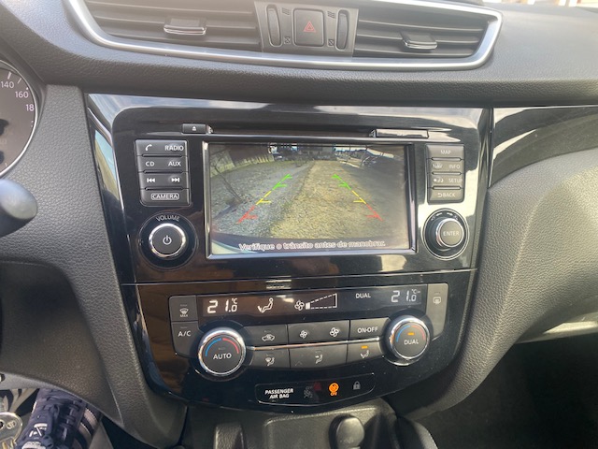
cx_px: 299
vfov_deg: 53.1
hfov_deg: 67.3
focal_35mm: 26
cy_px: 224
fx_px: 449
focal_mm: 4.25
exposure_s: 1/121
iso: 100
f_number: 1.8
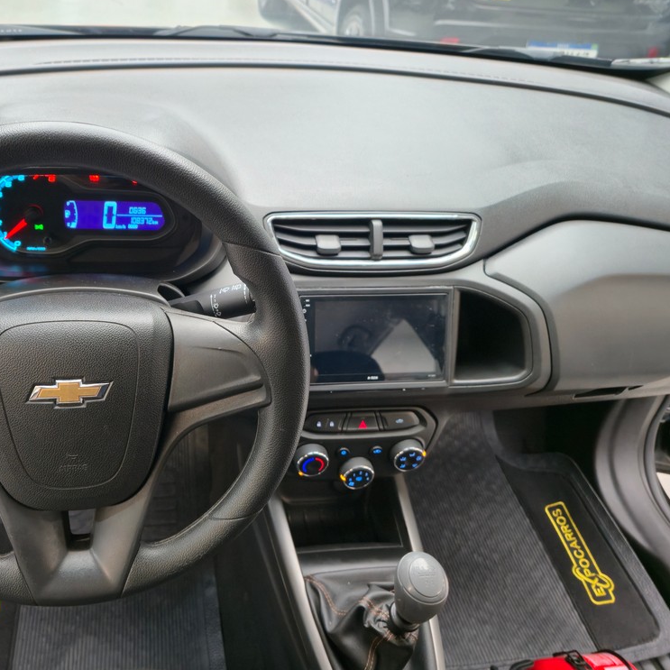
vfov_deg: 57.3
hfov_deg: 56.1
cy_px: 338
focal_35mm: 28
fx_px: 613
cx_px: 224
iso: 250
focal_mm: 6.3
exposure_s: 1/40
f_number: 1.7
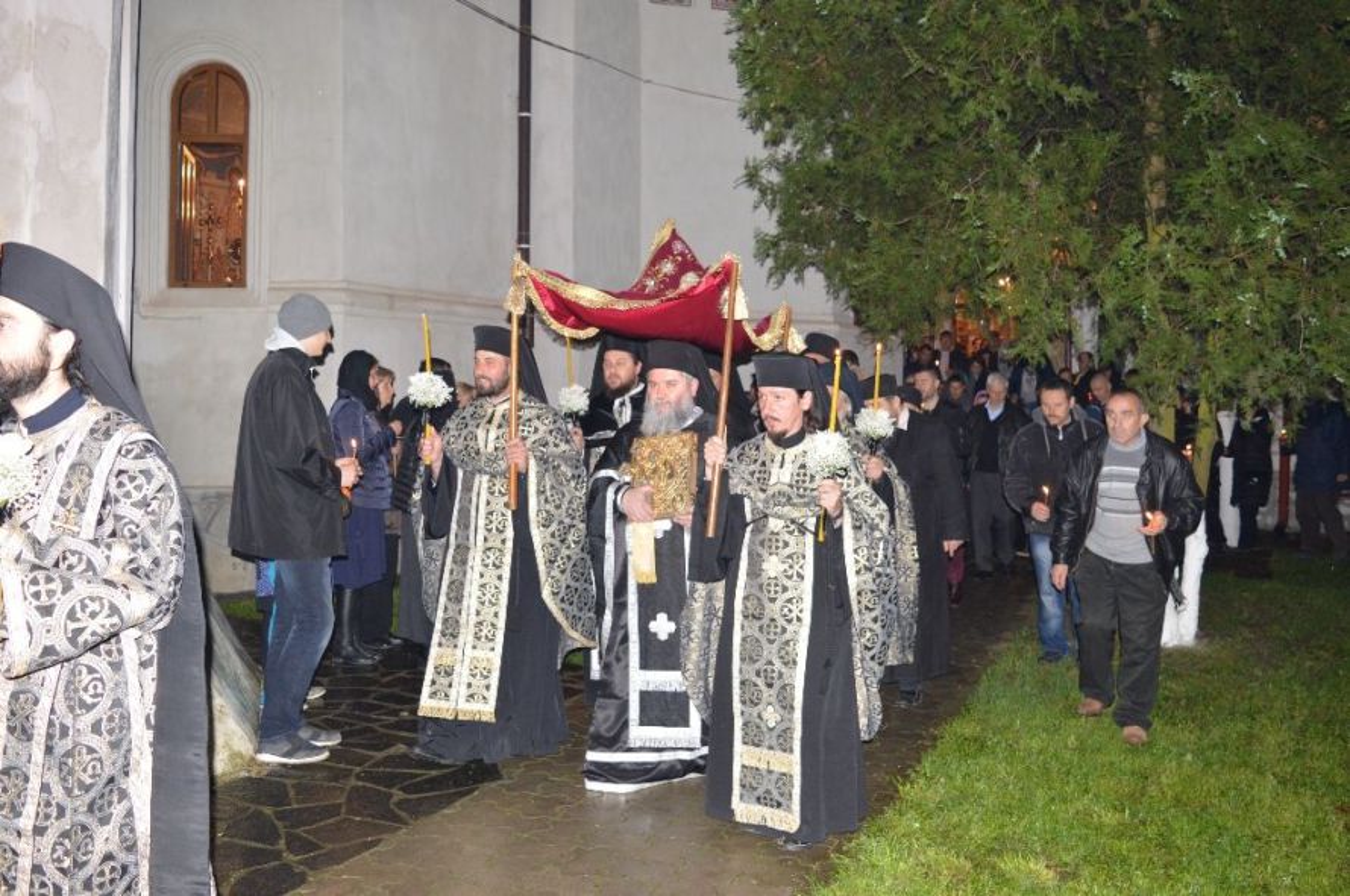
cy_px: 448
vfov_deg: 43.5
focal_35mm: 30
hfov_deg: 62.0
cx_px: 675
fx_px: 1124
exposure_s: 1/60
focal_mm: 20
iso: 800
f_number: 5
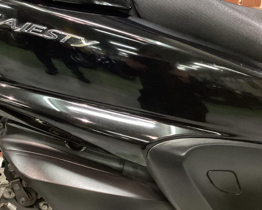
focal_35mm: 53
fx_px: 411
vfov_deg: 28.1
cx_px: 93
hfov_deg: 35.1
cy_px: 49
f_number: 2.4
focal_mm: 3.3
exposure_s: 1/30
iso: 400
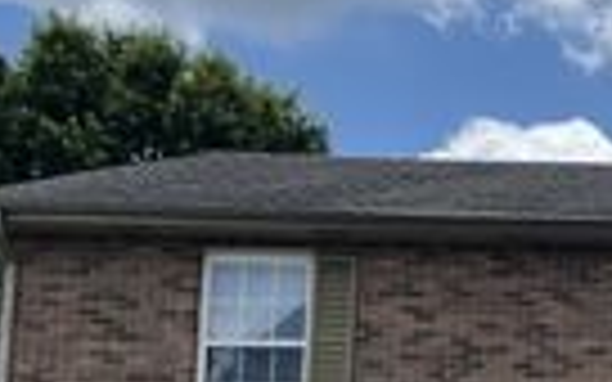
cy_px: 452
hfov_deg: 16.9
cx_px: 1107
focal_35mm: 101
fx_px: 1685
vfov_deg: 12.7
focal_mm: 5.1
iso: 32
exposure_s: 1/3788
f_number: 1.6
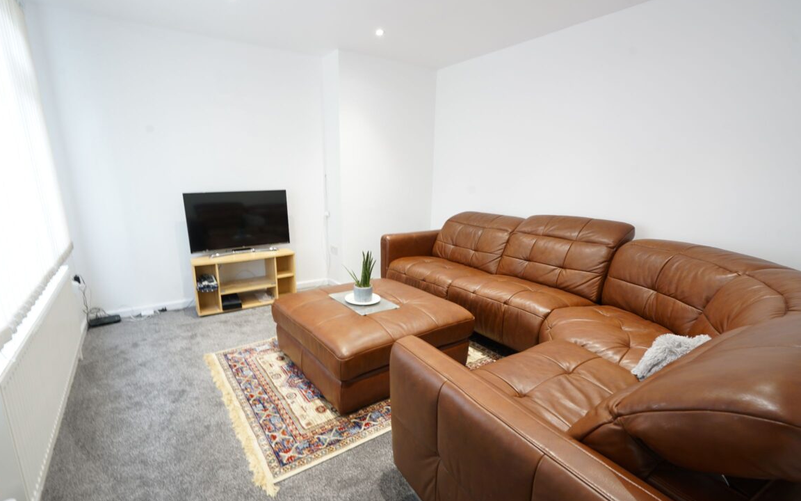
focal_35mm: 17
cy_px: 271
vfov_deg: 67.9
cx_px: 386
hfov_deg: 94.3
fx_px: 371
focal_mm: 16
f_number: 8
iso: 200
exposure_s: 1/2
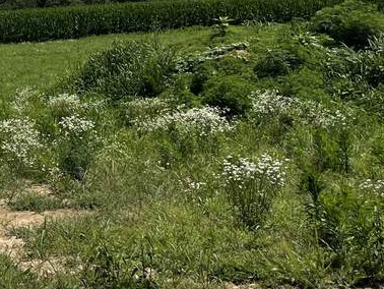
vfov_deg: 16.6
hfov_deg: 19.9
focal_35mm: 88
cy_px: 26
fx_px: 977
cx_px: -156
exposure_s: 1/5556
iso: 32
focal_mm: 4.2
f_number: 1.6
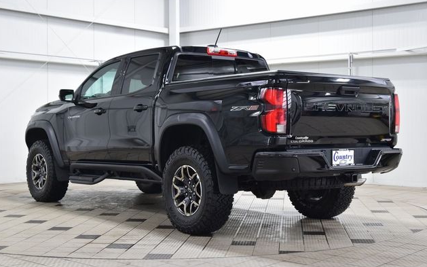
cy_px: 136
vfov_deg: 23.1
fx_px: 652
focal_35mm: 56
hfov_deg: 36.3
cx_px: 214
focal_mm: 36
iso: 640
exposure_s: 1/15
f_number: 6.3
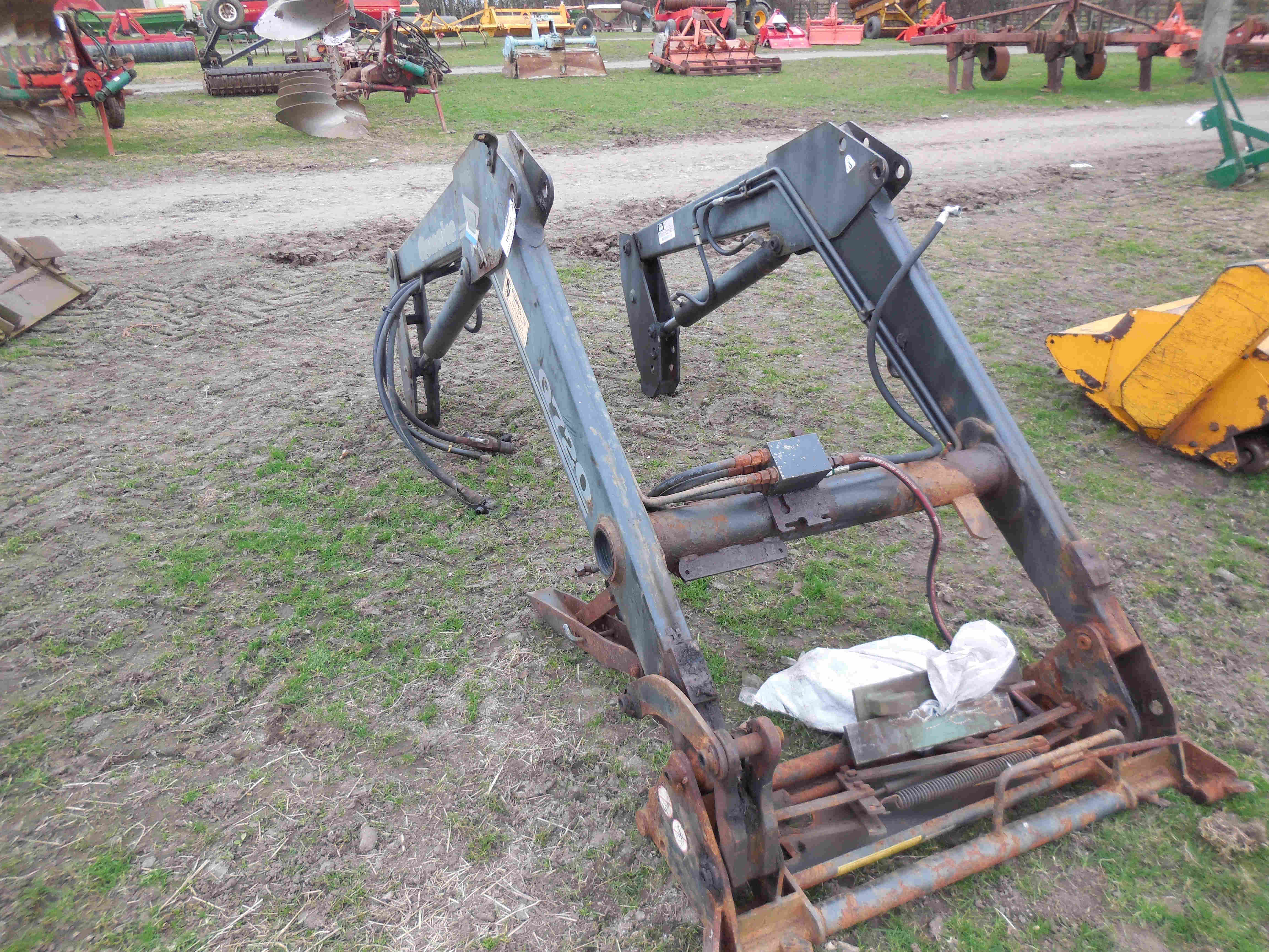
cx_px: 634
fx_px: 916
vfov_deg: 54.9
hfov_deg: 69.4
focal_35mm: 25
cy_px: 476
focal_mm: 4.5
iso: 220
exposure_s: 1/30
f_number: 3.1
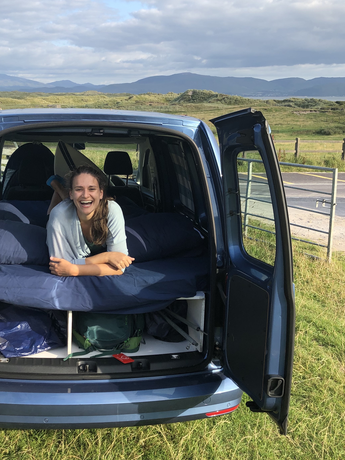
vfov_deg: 45.7
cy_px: 209
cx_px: 104
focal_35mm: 41
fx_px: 545
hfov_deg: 34.7
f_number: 1.8
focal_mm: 3.99
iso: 20
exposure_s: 1/787
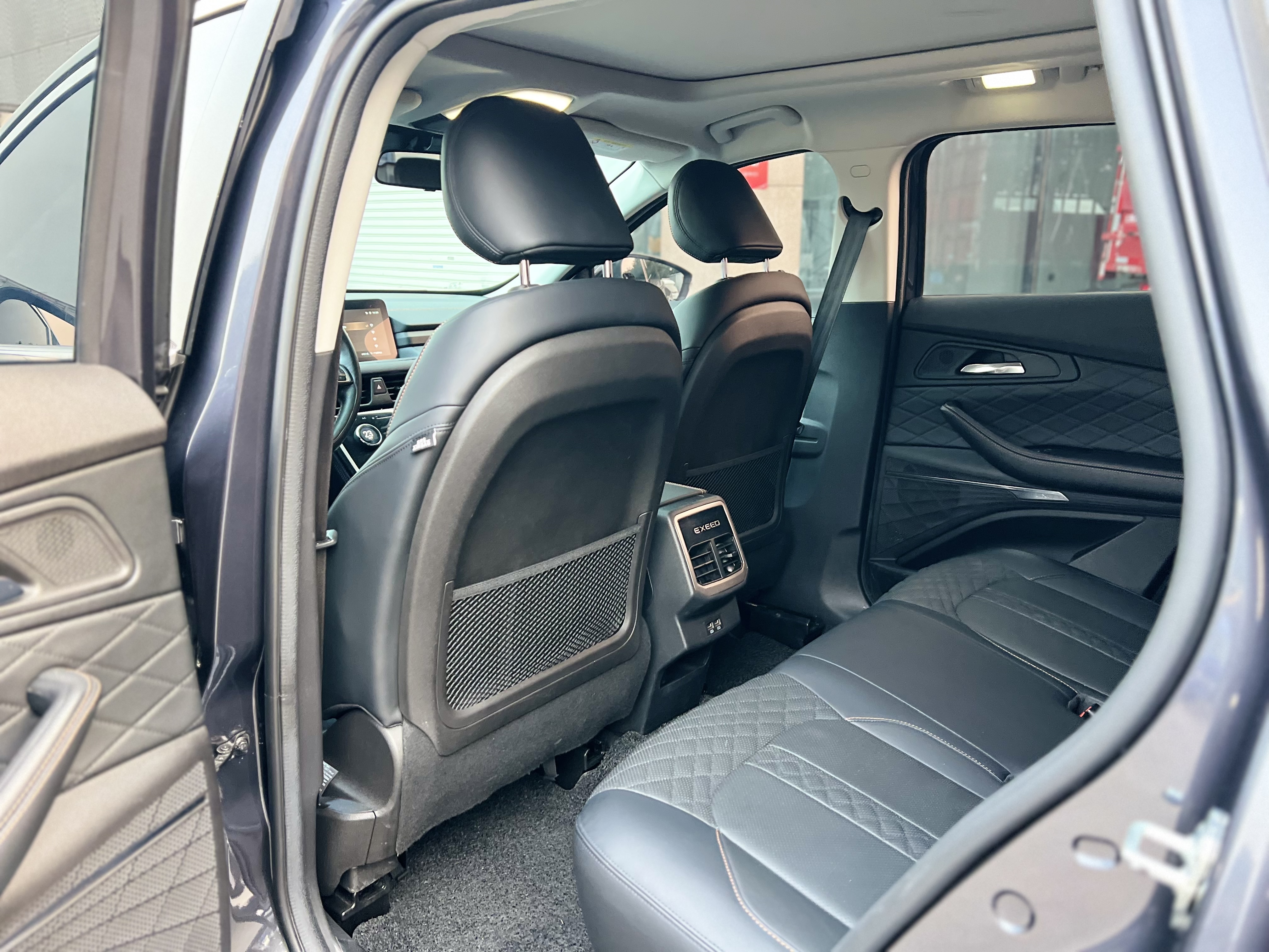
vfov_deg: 53.1
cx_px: 634
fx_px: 953
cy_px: 476
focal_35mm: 26
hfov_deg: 67.3
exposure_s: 1/58
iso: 500
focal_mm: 5.7
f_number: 1.5
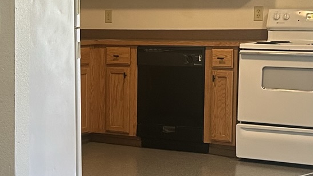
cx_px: 36
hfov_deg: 21.3
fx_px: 813
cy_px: 107
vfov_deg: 12.3
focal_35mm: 98
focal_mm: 6.86
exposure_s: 1/60
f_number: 1.78
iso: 250
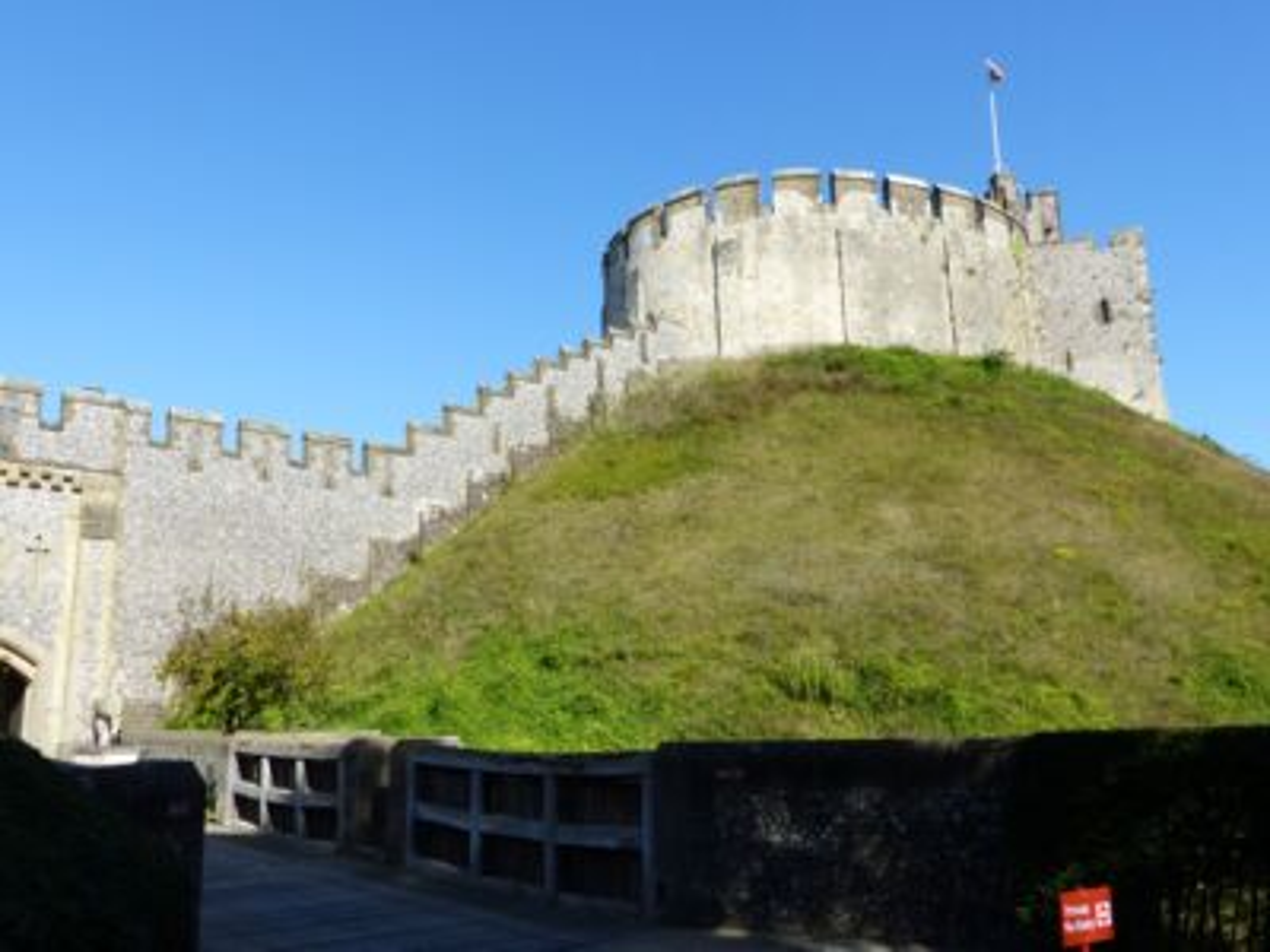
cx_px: 635
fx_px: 1064
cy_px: 476
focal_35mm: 29
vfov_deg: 48.2
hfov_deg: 61.7
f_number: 4
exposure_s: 1/500
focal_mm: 5.1
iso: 100
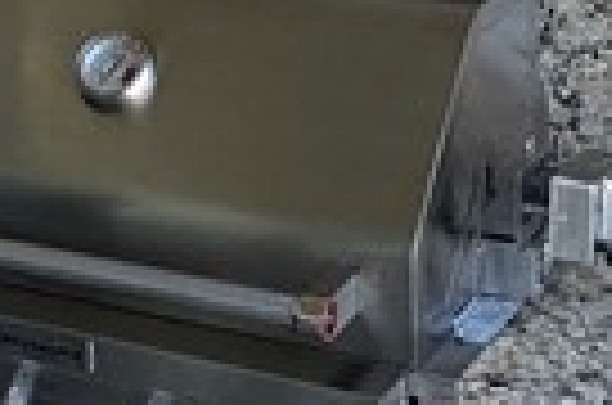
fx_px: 1866
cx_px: 86
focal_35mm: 110
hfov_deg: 18.4
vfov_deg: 11.5
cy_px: -333
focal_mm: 2.22
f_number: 2.2
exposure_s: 1/99
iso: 80
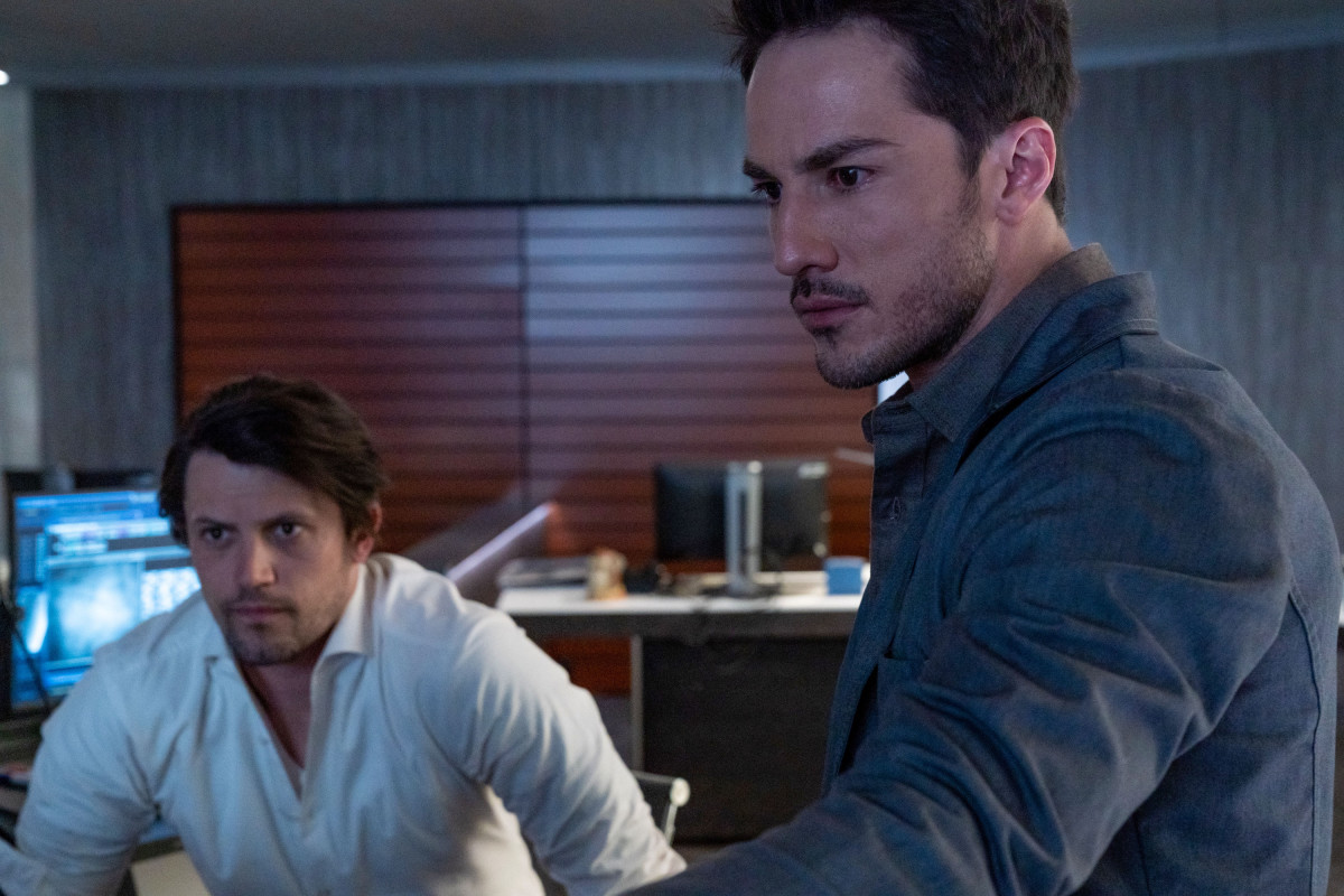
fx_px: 1755
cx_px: 672
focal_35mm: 47
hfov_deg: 41.9
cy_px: 448
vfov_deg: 28.6
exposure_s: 1/200
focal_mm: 47
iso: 6400
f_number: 5
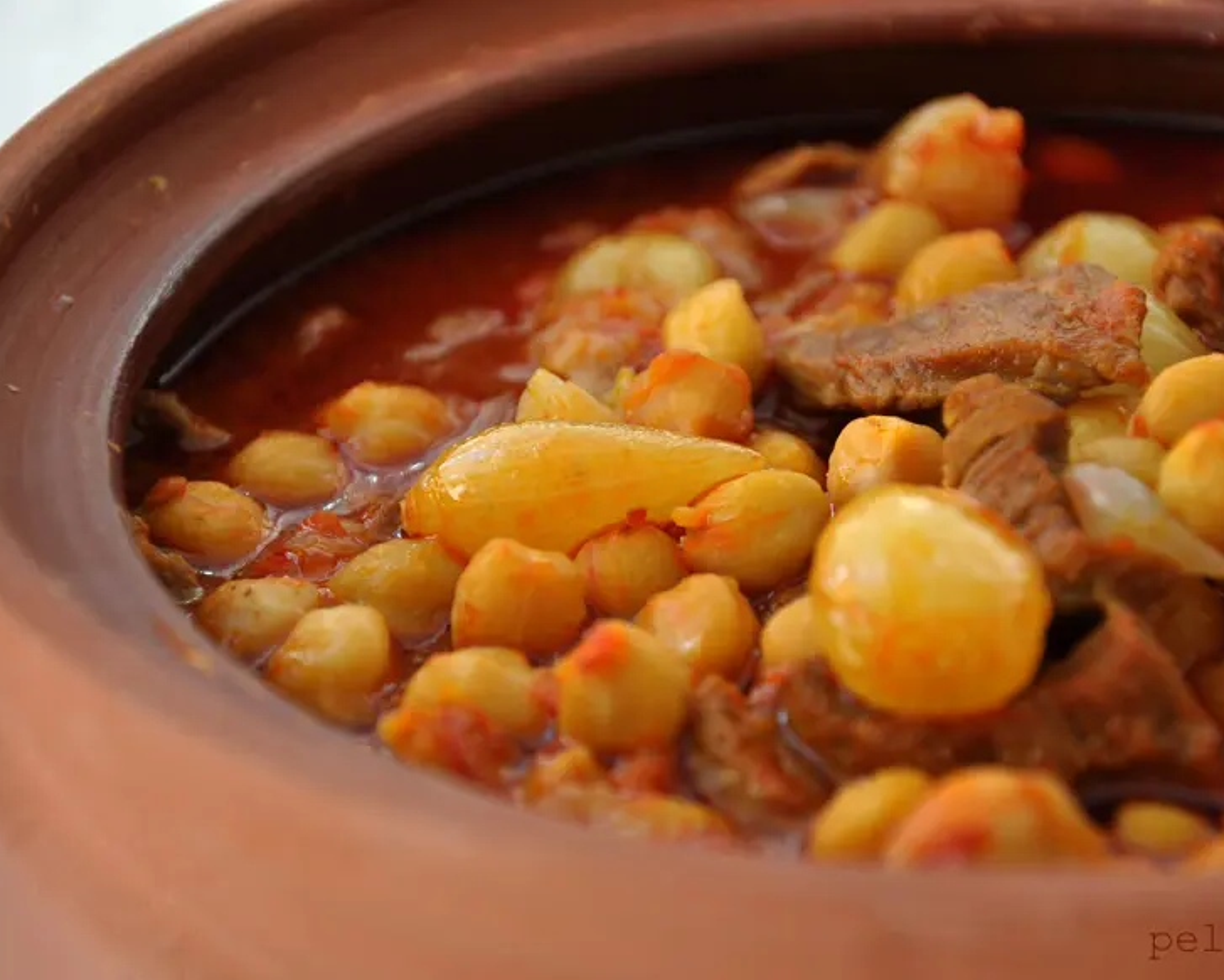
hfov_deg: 13.3
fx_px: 5238
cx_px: 620
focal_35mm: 145
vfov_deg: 10.7
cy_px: 490
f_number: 5.6
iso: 200
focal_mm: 85
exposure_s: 1/160
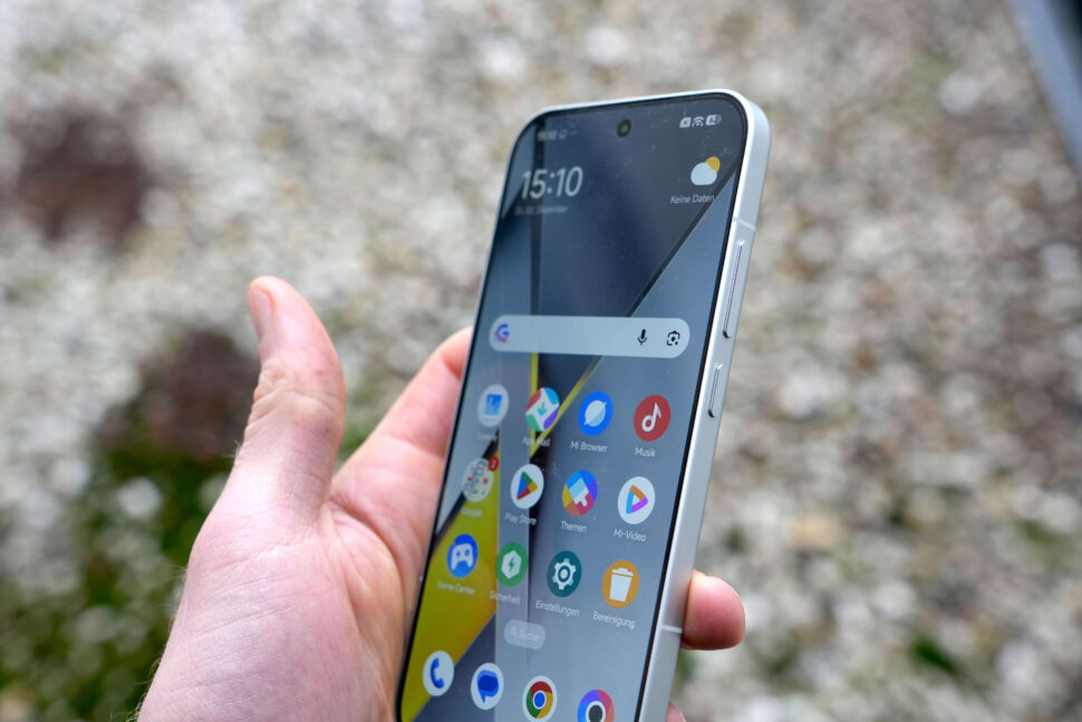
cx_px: 541
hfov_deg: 38.9
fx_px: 1533
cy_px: 361
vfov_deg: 26.5
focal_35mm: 51
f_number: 4
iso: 320
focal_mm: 34
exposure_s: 1/60
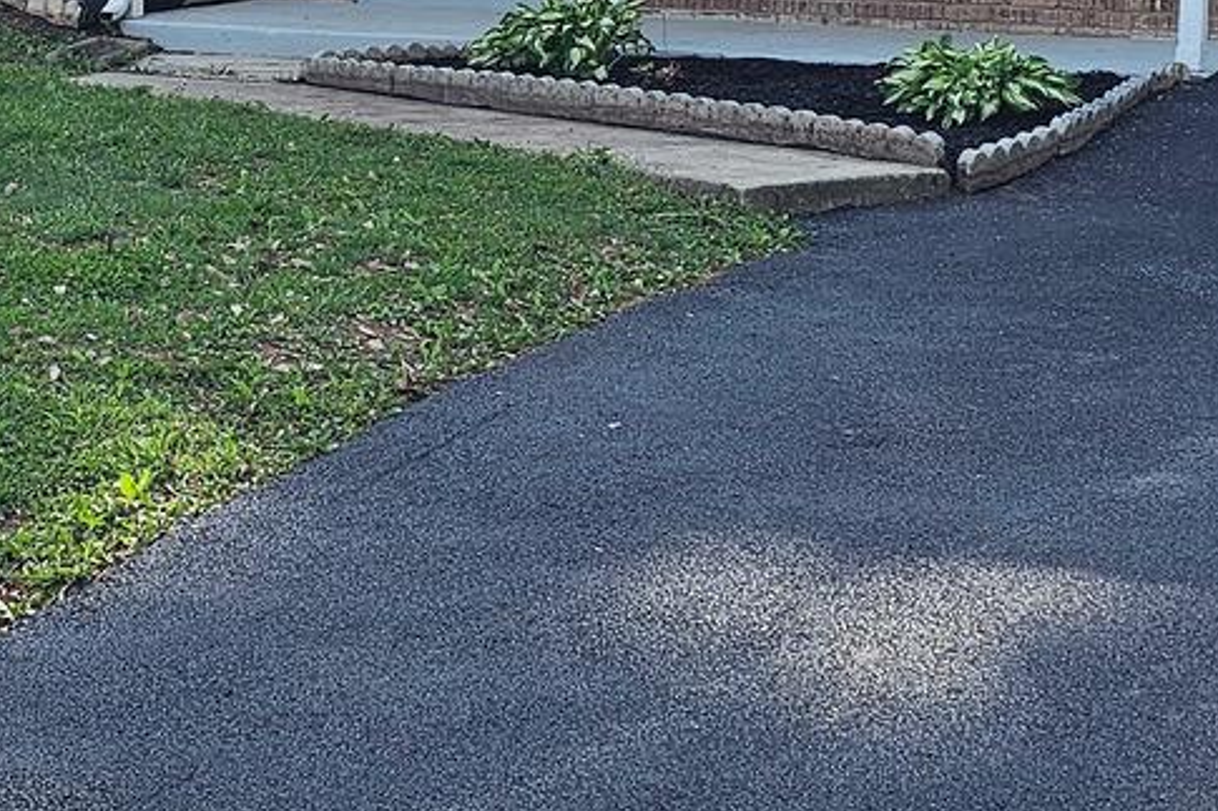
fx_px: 3416
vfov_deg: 13.5
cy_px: 141
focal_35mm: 101
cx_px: 452
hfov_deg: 20.2
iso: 10
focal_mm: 6.3
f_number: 1.7
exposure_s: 1/216
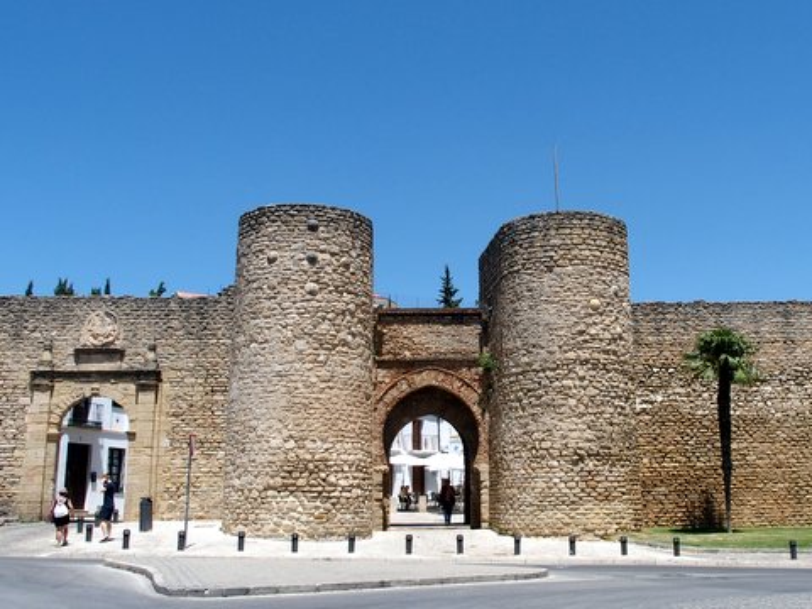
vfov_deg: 49.7
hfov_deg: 63.4
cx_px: 406
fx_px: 657
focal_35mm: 28
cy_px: 304
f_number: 4
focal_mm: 6
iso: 100
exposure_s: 1/1000
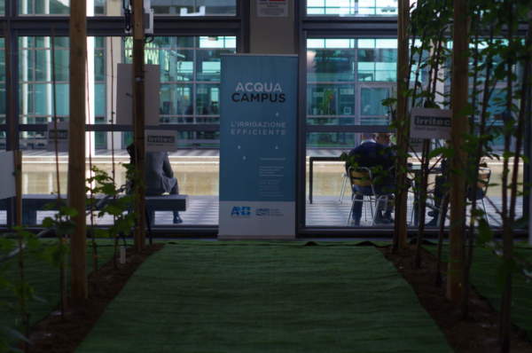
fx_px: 1107
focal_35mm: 75
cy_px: 176
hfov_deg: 27.0
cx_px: 266
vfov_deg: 18.1
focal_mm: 50
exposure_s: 1/80
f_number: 2.8
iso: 100
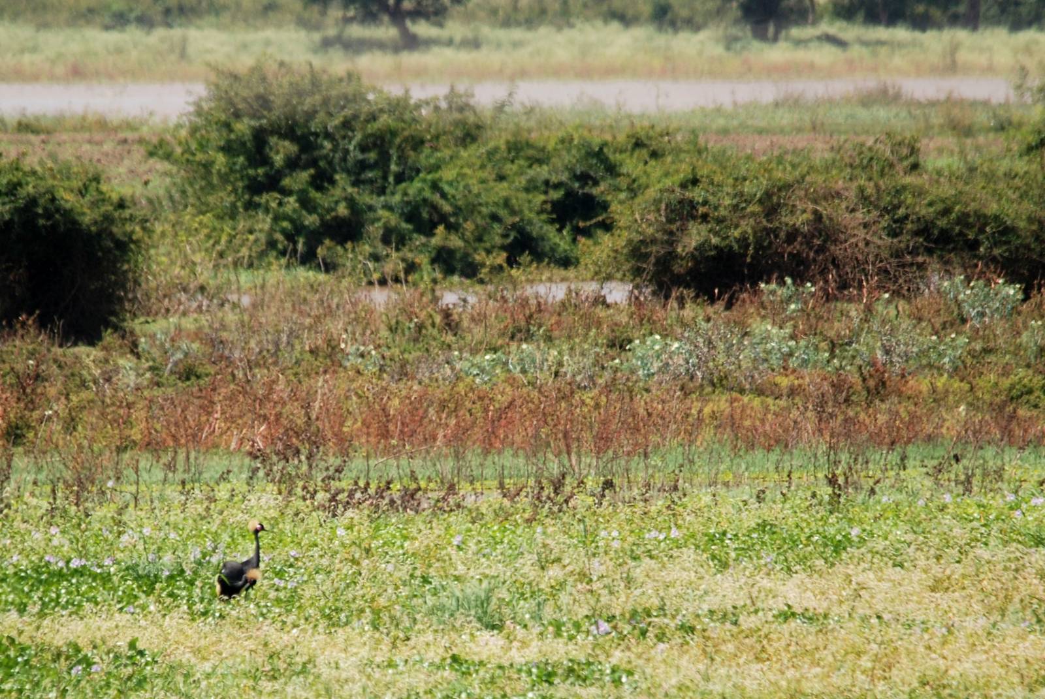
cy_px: 350
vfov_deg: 1.8
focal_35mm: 750
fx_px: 21796
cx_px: 522
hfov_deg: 2.7
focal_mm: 500
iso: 200
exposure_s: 1/500
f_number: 6.3
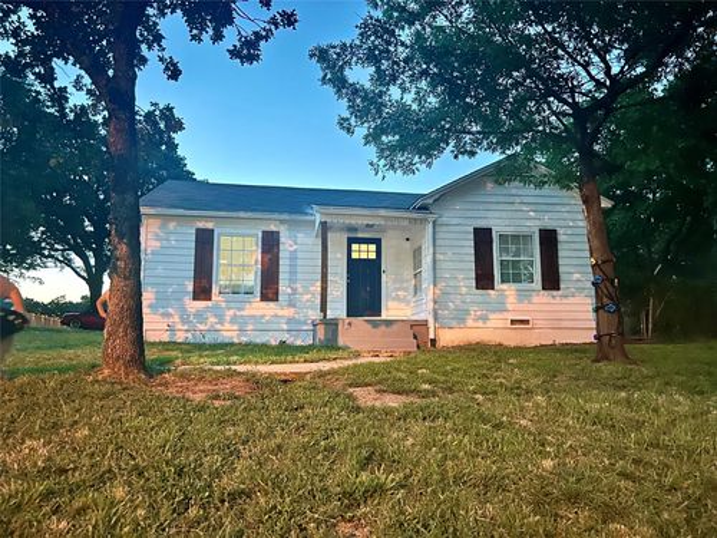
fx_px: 539
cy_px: 269
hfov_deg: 67.3
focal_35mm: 26
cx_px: 358
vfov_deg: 53.1
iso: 1250
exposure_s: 1/15
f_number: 1.5
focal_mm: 5.7
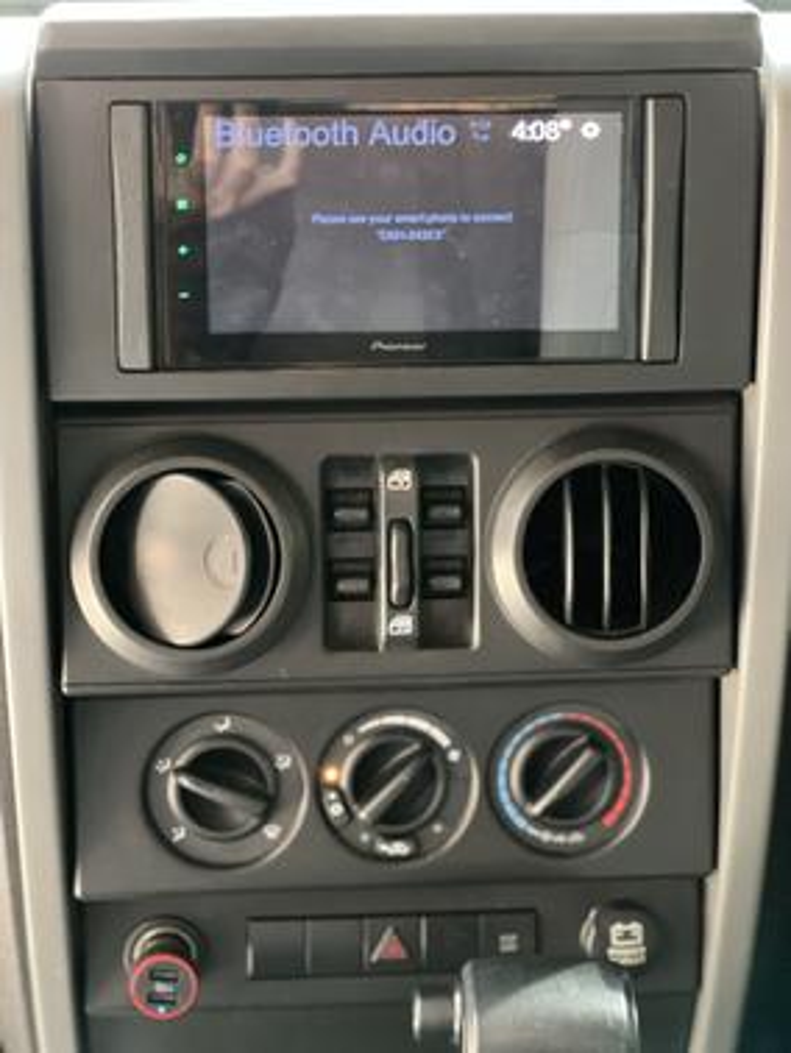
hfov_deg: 19.2
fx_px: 2343
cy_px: 526
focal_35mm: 77
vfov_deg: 25.3
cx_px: 396
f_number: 2.8
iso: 640
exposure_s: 1/15
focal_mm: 9
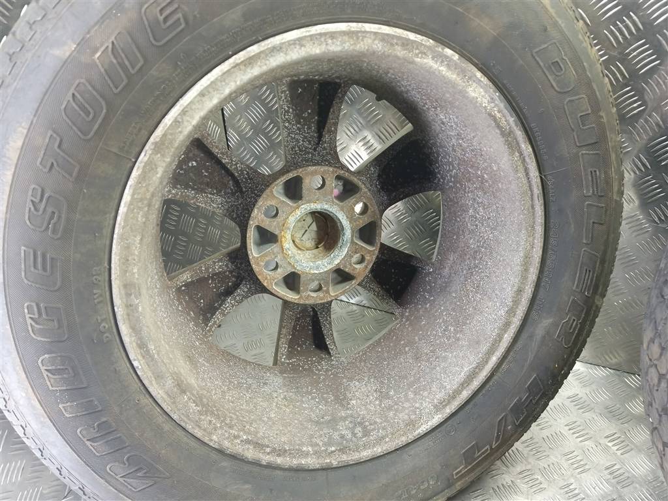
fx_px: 521
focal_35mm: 27
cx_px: 334
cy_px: 250
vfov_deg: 51.4
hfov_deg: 65.3
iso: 387
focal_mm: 4.11
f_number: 1.6
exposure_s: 1/25
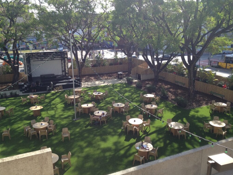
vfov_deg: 39.7
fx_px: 242
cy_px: 86
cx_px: 115
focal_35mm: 36
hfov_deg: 51.4
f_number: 2.4
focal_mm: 4.28
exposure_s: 1/681
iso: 50
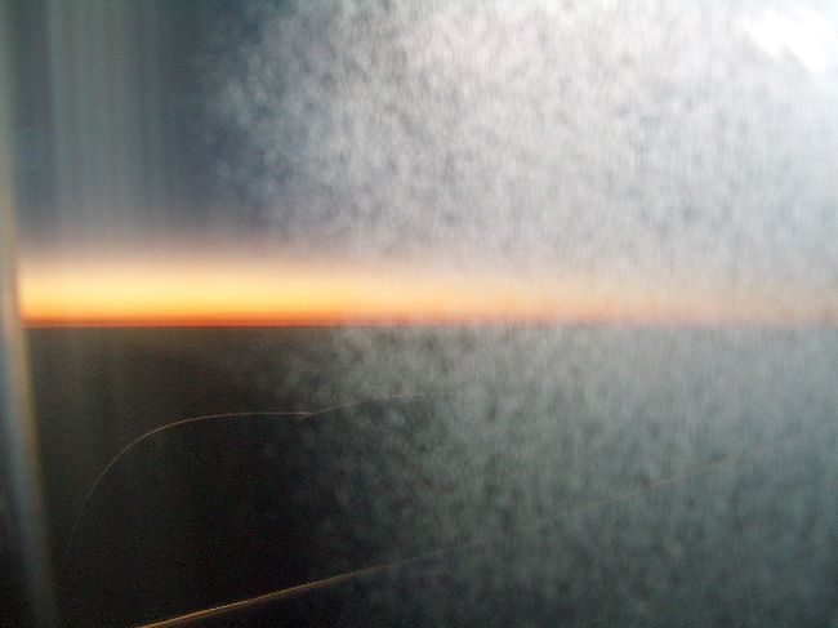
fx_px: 847
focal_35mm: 35
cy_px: 314
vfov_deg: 40.7
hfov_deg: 52.6
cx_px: 419
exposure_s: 1/60
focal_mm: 5.8
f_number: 2.6
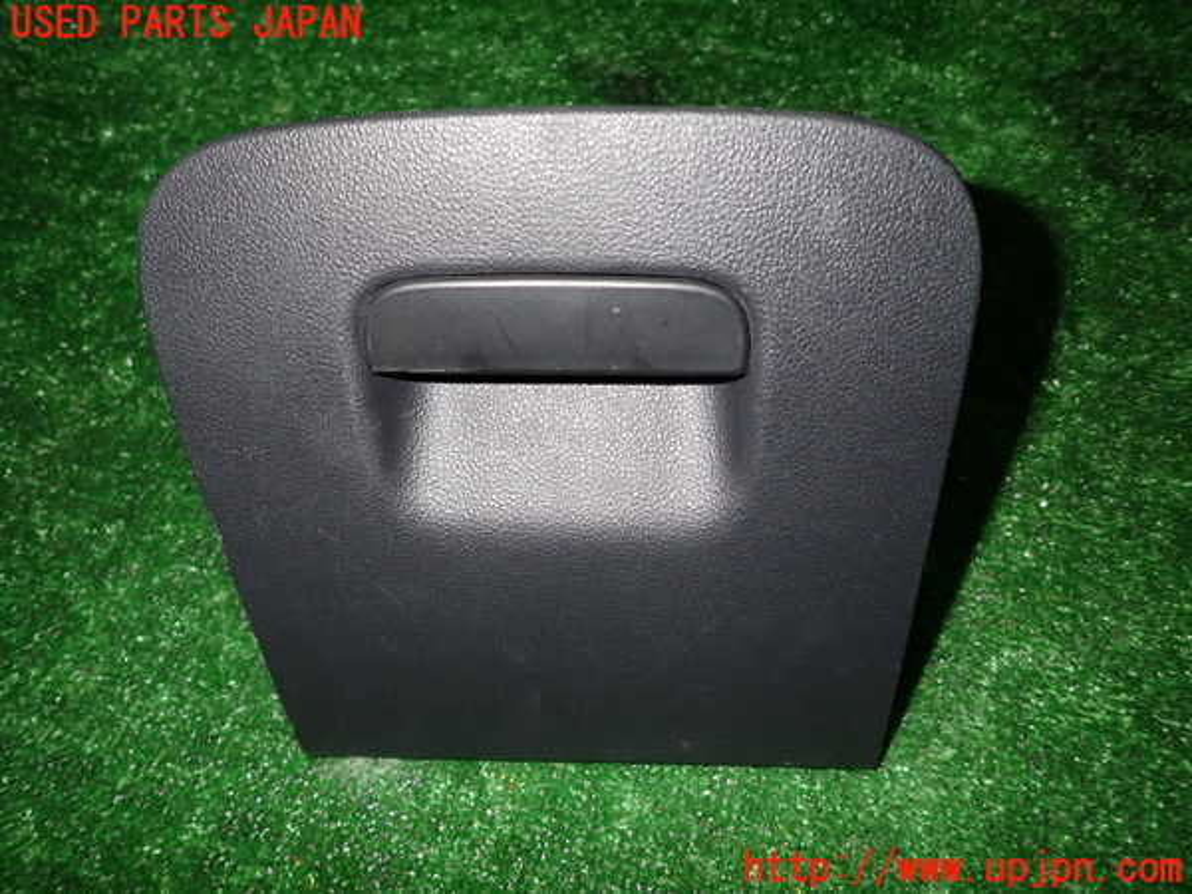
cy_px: 447
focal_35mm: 25
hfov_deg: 69.4
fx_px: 861
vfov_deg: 54.9
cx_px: 596
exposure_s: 1/30
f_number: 5.6
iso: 250
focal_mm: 4.5
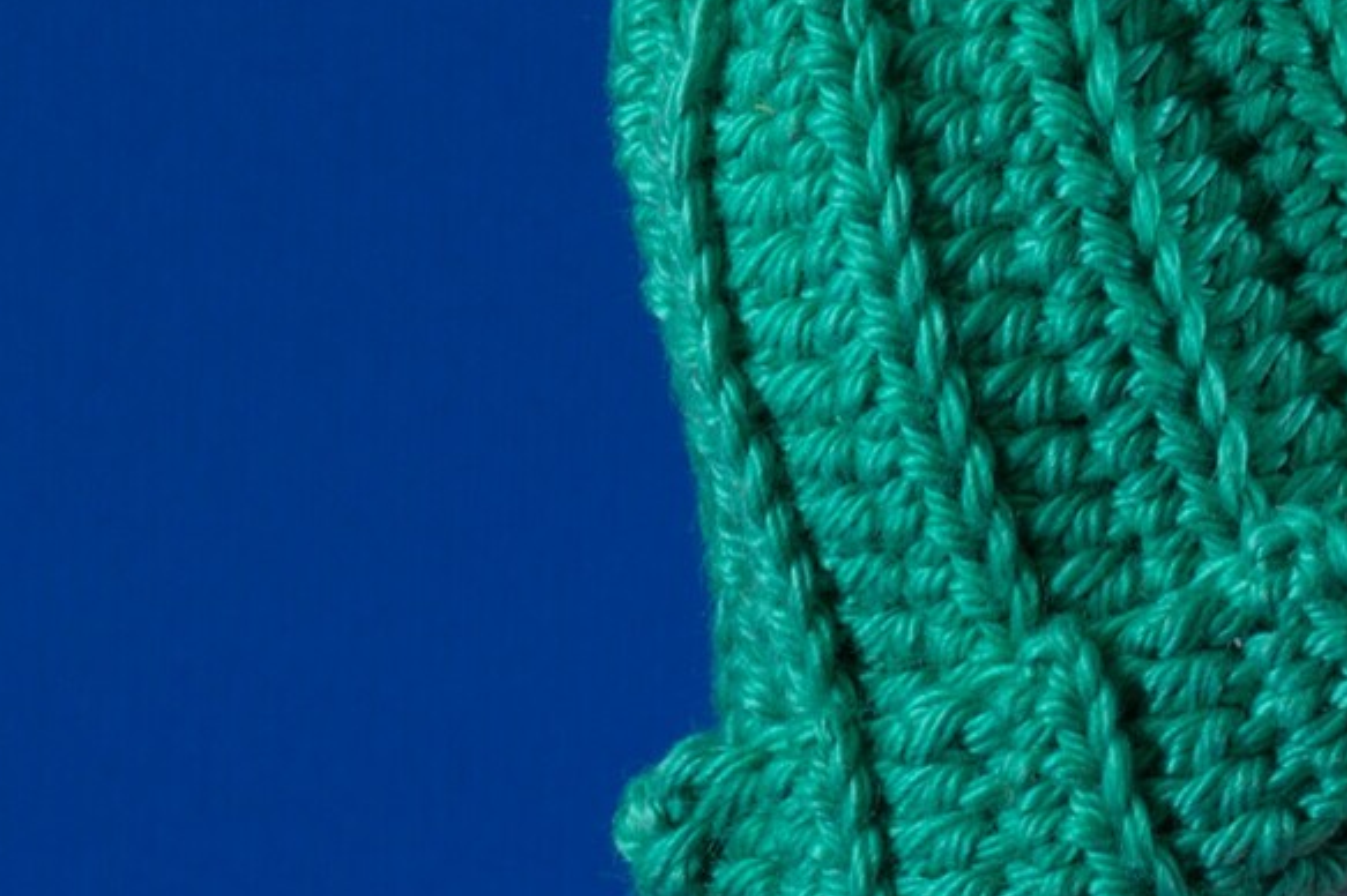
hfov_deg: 1.7
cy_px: 1016
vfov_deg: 1.2
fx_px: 44387
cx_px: 1386
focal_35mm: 1187
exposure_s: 1/2
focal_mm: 165
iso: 100
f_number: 16
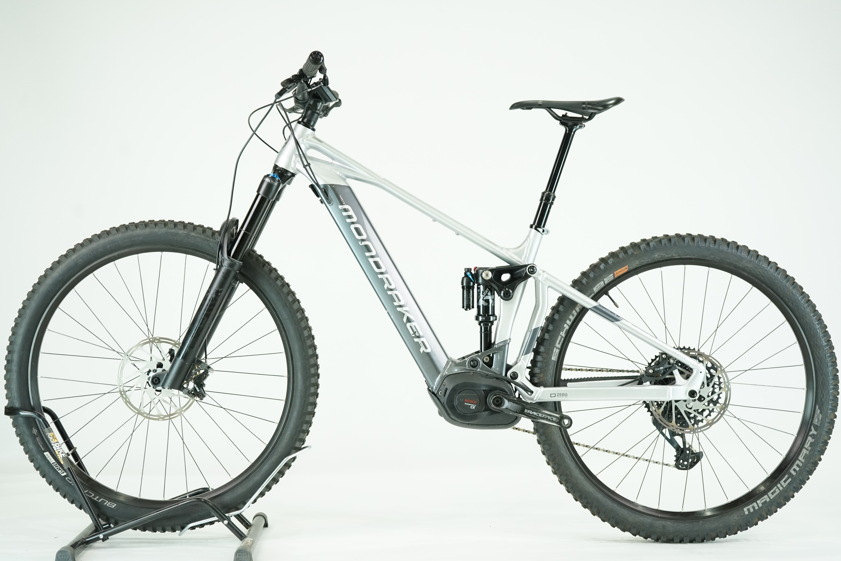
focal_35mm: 50
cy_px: 280
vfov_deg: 27.0
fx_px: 1168
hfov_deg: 39.6
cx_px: 420
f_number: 5
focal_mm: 50
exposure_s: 1/200
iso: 2000
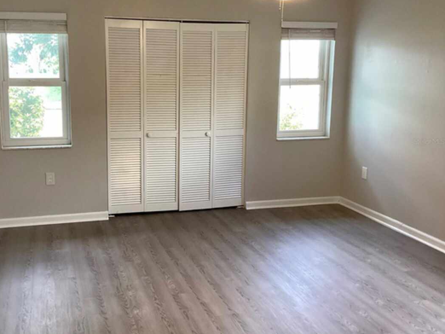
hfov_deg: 48.6
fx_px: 489
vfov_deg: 37.6
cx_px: 173
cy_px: 141
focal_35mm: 38
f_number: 2.4
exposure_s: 1/60
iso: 80
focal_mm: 3.3
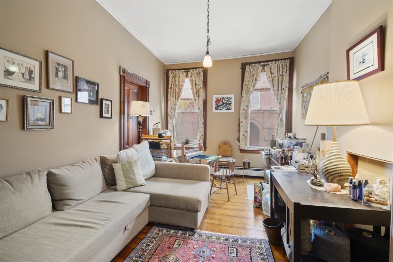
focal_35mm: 16
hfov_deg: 96.7
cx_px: 196
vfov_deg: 73.8
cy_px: 131
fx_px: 175
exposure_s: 1.6
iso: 320
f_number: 9
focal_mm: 16
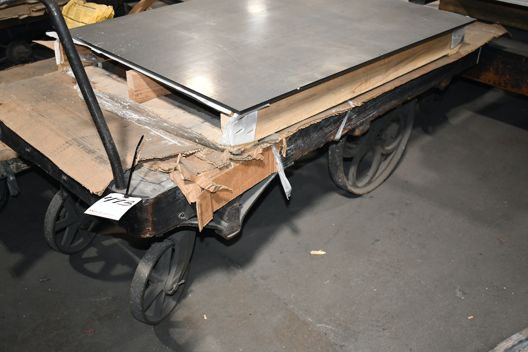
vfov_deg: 34.2
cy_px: 176
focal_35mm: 39
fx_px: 572
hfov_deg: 49.6
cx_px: 264
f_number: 4
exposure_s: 1/60
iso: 2000
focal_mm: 26
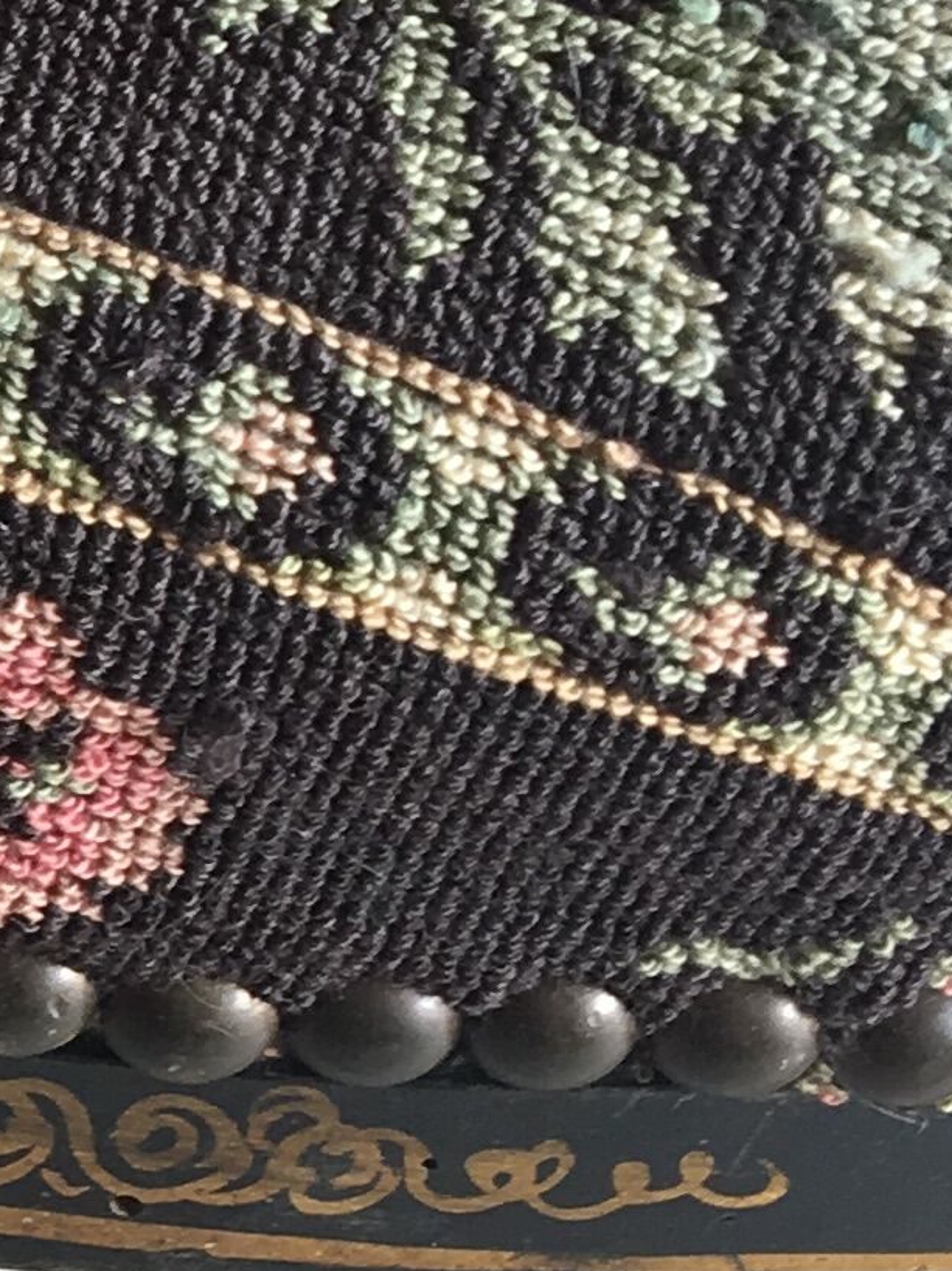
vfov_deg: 13.8
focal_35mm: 143
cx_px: -1062
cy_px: 395
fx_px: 5246
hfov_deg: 9.6
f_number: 2.2
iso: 25
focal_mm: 4.15
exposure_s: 1/50
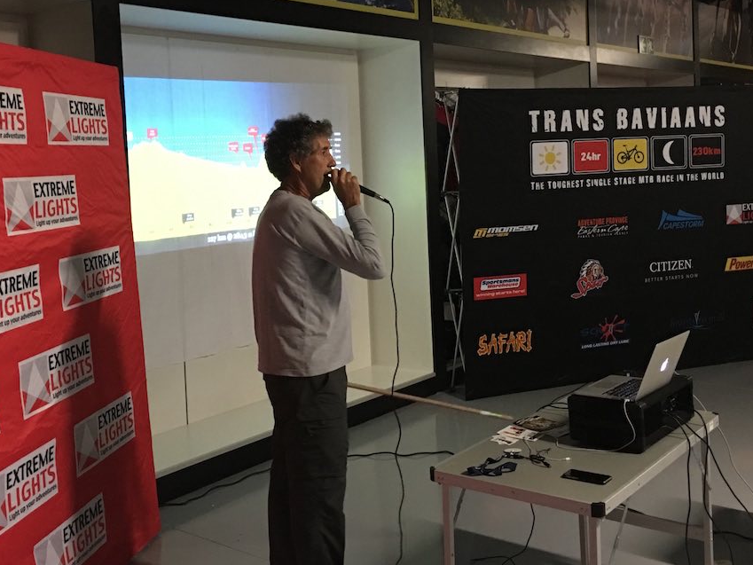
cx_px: 367
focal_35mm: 41
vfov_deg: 35.0
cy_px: 212
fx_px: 892
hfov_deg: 45.8
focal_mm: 4.15
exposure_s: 1/8
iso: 160
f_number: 2.2
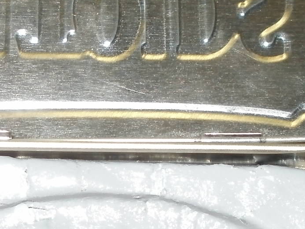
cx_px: 127
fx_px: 1172
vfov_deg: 11.1
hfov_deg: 14.8
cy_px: 213
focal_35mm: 133
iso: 125
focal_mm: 6.3
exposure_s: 1/30
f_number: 3.5
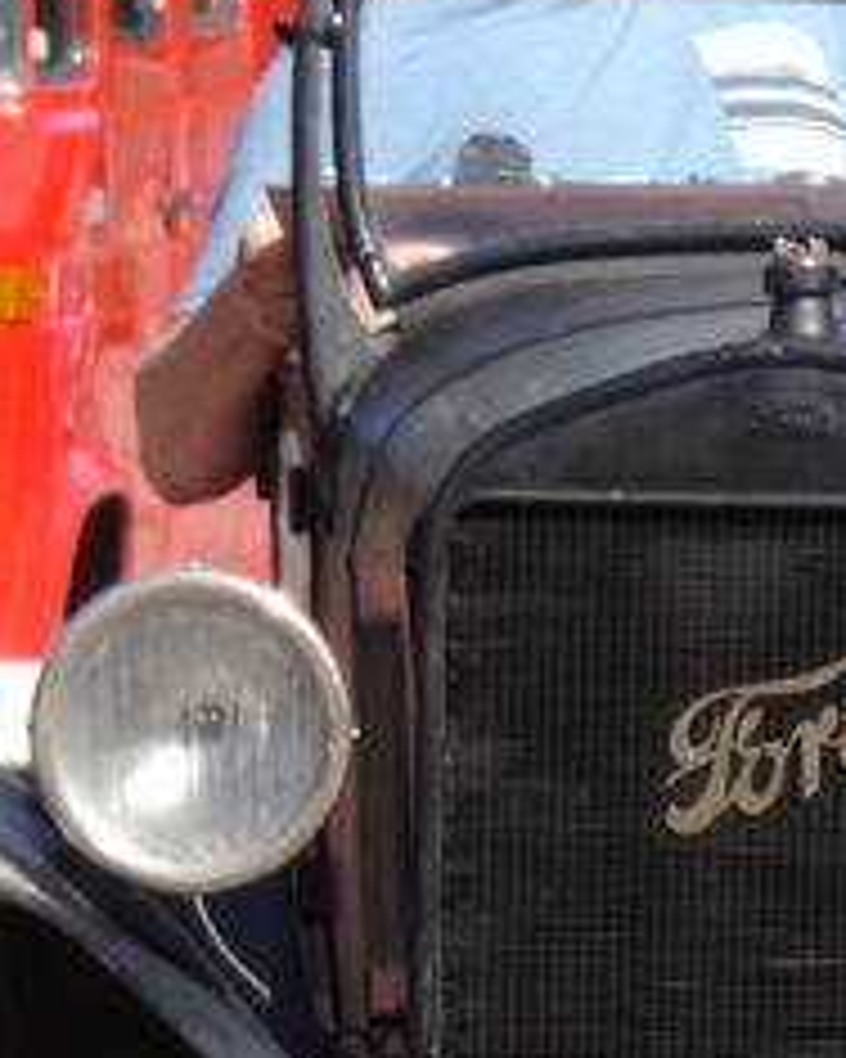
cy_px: 653
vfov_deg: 1.9
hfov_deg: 1.5
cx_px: 500
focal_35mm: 1036
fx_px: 32425
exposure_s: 1/250
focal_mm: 55.52
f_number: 6.3
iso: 100
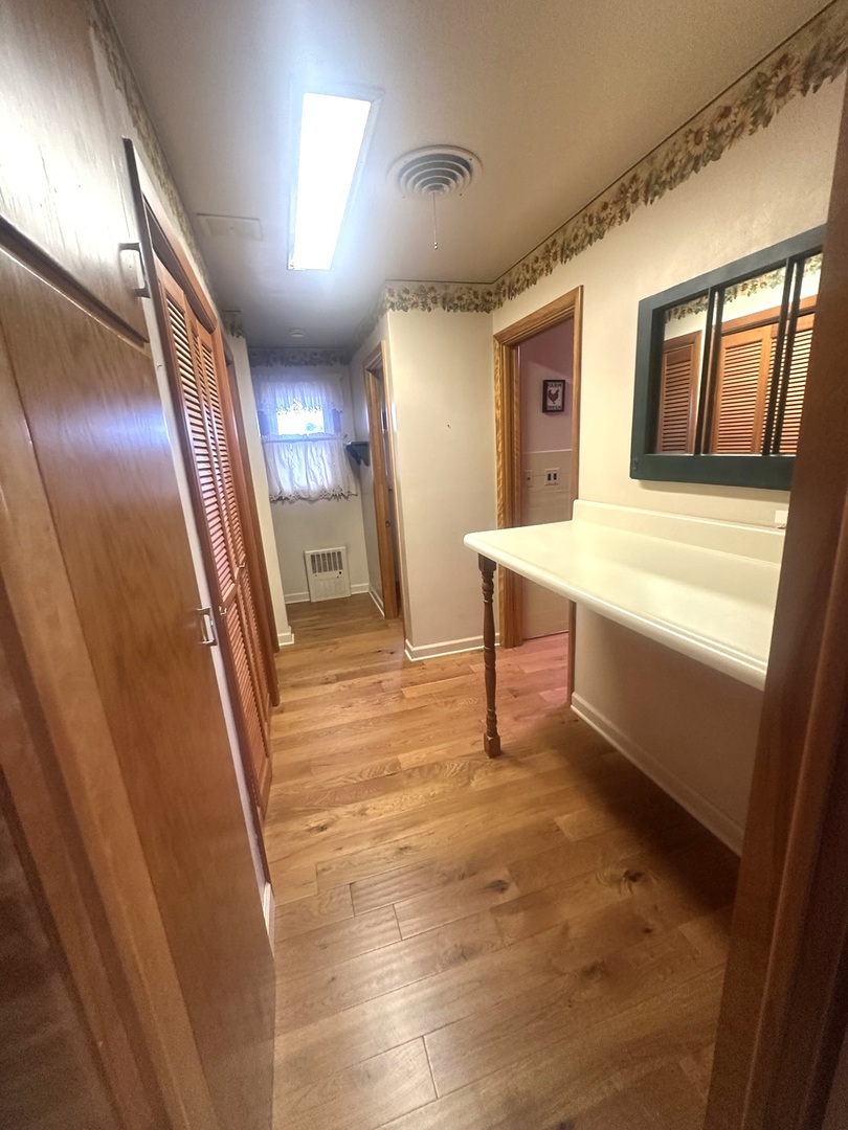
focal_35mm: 14
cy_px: 565
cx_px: 424
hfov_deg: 85.7
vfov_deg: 102.1
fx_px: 457
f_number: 2.2
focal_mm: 2.22
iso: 320
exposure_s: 1/60
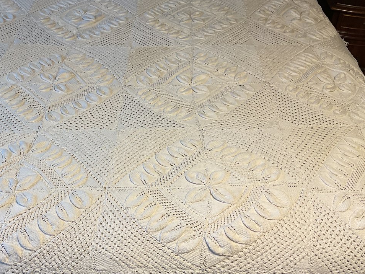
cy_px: 142
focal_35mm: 46
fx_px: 485
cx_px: 138
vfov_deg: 31.5
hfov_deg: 41.0
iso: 50
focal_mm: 3
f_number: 1.8
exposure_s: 1/60
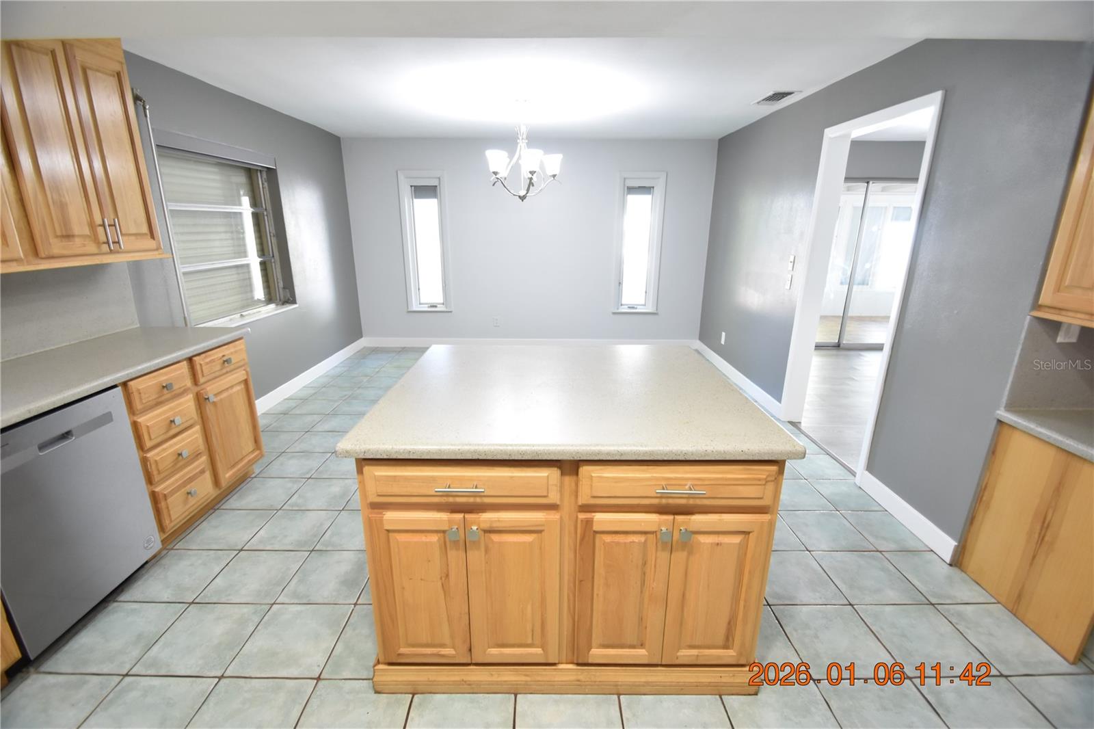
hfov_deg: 100.4
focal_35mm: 15
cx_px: 547
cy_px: 364
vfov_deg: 77.3
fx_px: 456
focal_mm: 10
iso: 800
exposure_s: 1/30
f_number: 3.5
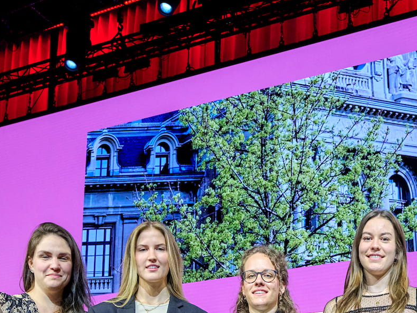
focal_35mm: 65
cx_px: 321
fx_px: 789
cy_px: 369
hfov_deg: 29.1
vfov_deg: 21.0
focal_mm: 22.5
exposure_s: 1/200
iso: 2000
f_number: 5
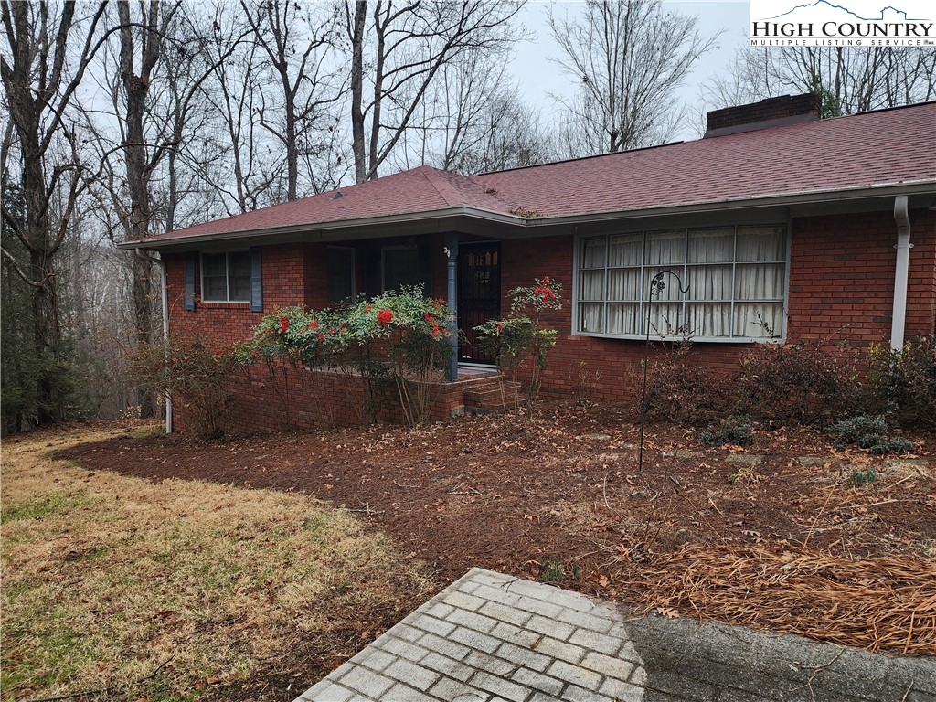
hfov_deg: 73.9
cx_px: 468
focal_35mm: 23
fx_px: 622
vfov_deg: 58.9
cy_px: 351
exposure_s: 1/180
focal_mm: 6.4
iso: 64
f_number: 1.8
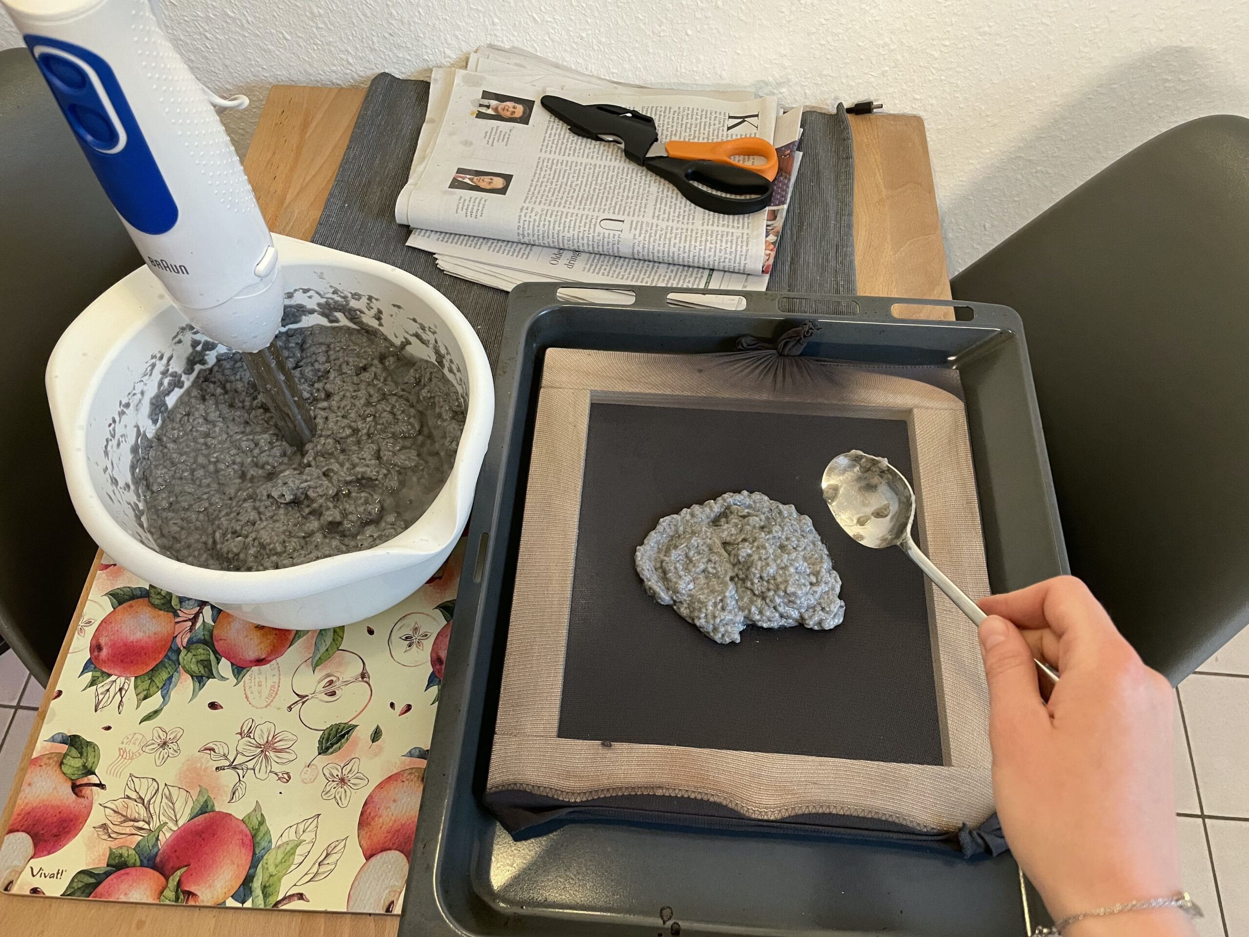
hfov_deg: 67.3
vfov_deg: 53.1
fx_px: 938
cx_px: 624
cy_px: 468
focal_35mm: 26
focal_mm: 4.2
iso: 200
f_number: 1.6
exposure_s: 1/50
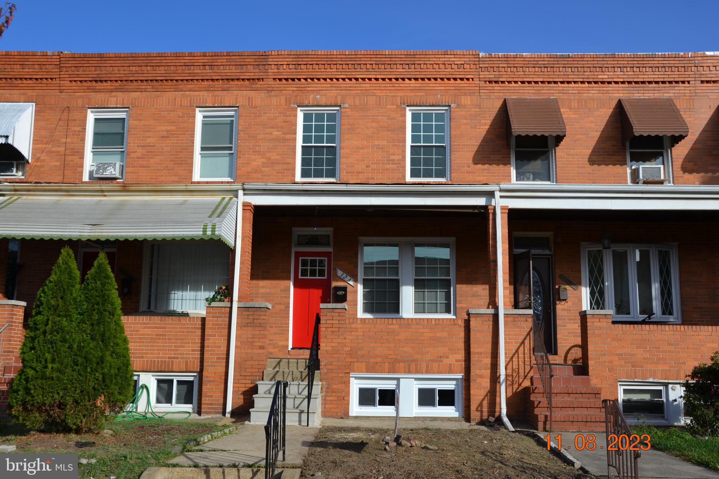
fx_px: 659
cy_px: 240
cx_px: 360
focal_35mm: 33
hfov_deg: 57.2
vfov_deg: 40.0
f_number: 8
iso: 100
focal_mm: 22
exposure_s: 1/250
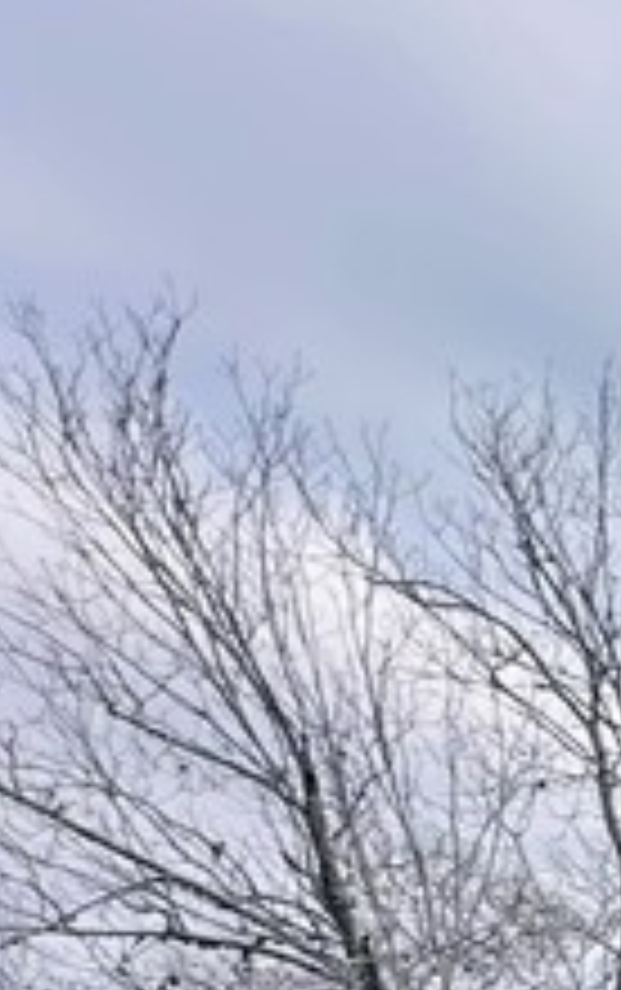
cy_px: 1530
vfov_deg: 23.2
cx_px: 1908
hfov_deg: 11.0
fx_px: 1864
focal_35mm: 69
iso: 40
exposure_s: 1/564
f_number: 2.2
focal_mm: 2.22
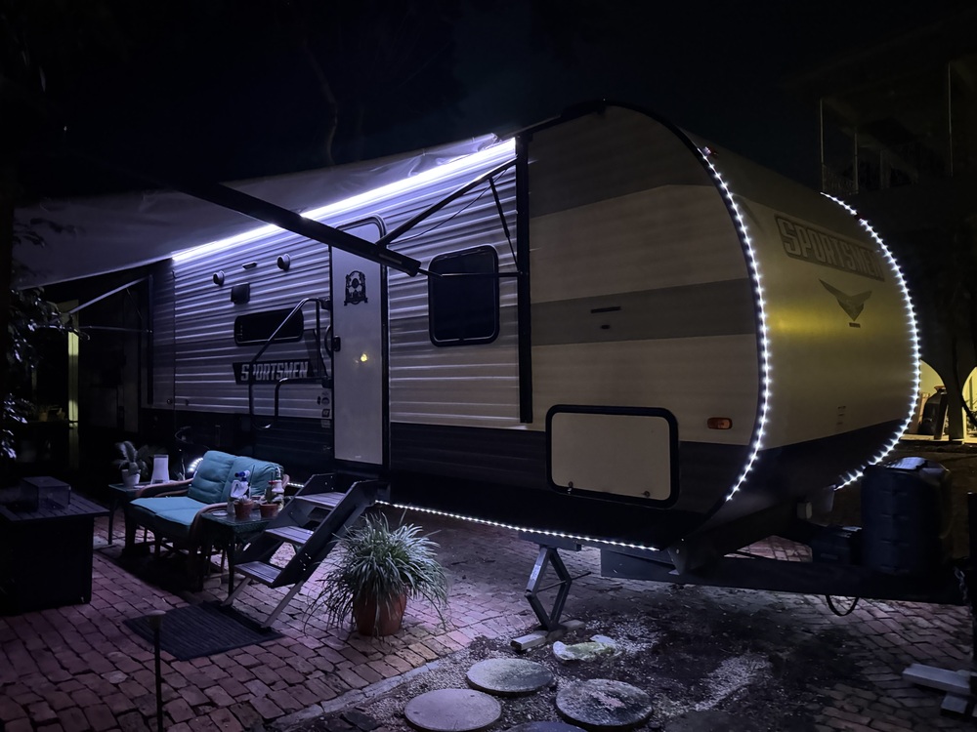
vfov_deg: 56.8
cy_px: 366
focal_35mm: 24
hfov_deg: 71.6
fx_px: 677
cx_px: 488
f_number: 1.78
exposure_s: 1/15
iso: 5000
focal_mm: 6.76
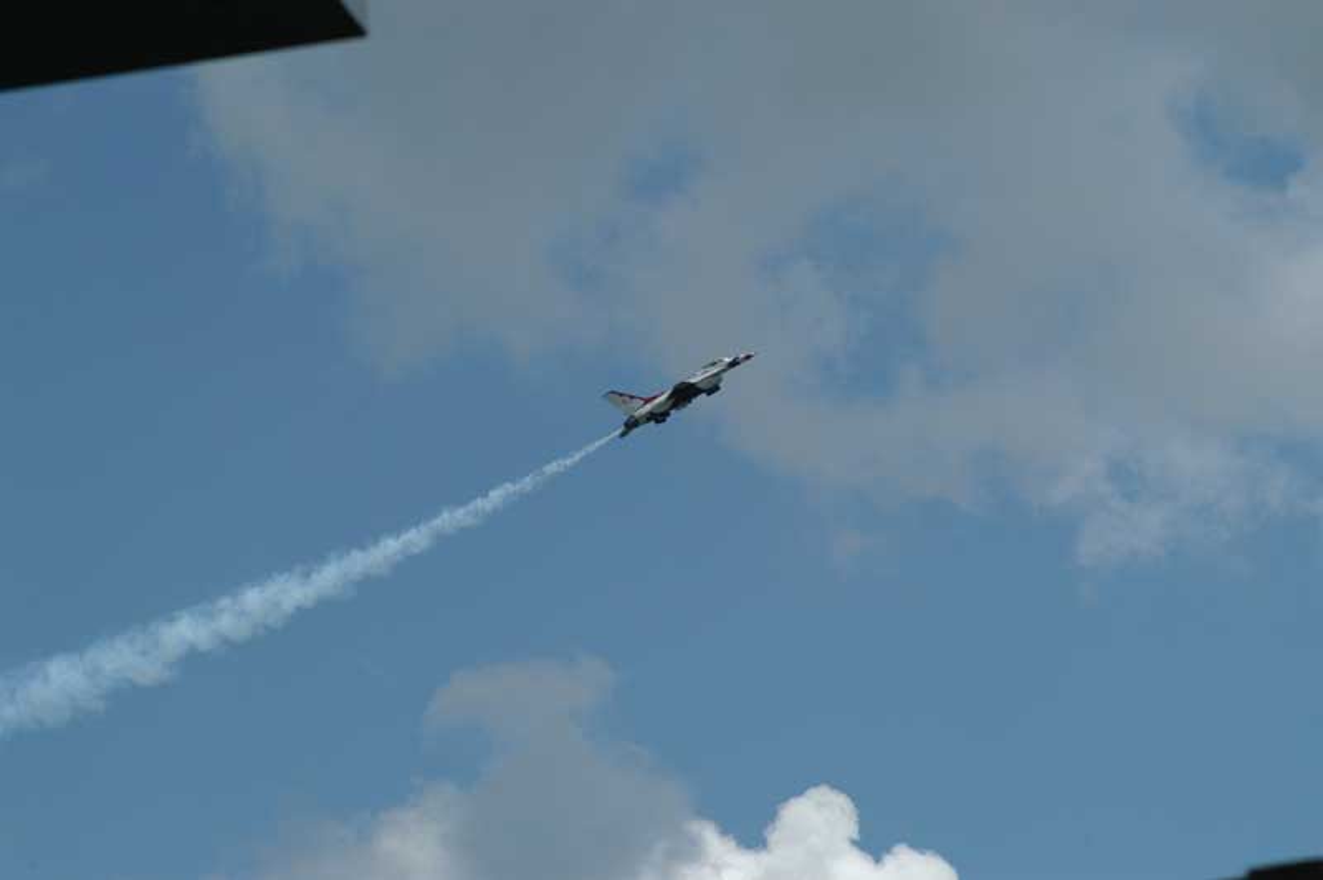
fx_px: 6720
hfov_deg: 11.2
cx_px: 662
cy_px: 440
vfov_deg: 7.5
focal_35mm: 183
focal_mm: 122
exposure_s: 1/1000
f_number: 8
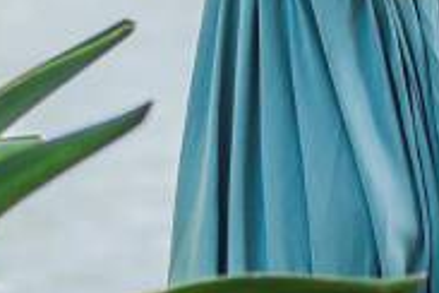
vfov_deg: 3.5
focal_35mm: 390
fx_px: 4755
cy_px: -430
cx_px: 684
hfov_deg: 5.2
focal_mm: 55
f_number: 2.2
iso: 100
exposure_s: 1/2000
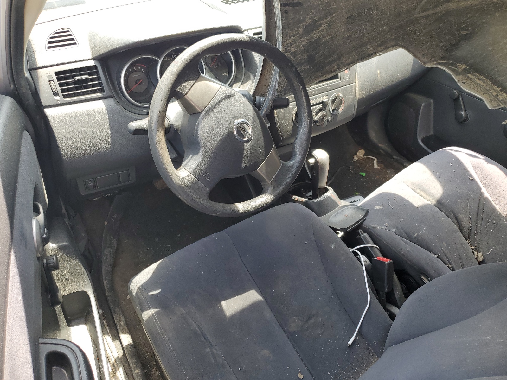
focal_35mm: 26
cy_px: 190
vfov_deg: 53.1
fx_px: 381
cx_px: 254
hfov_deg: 67.3
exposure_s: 1/238
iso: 50
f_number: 1.5
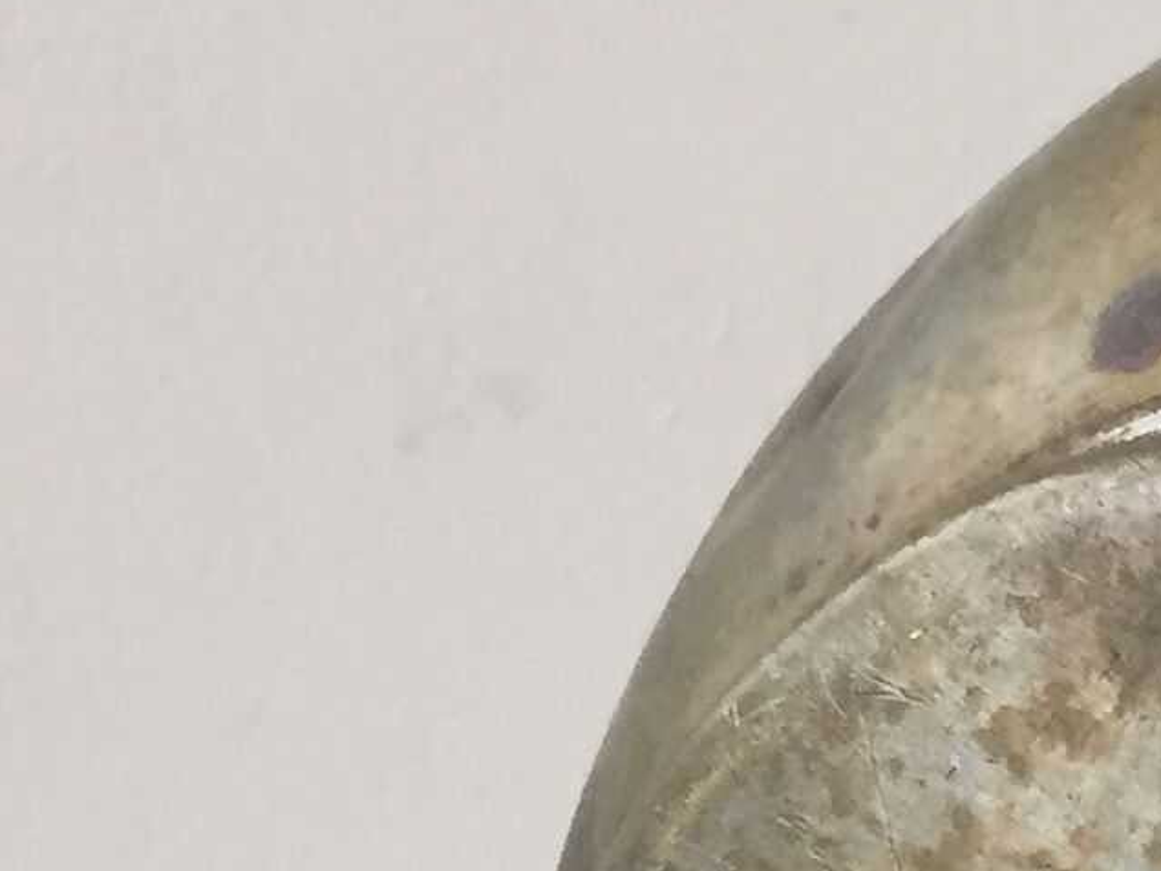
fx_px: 4996
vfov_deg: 9.6
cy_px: 1429
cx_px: 2338
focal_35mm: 149
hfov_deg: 11.8
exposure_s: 1/33
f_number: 2.2
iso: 64
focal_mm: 4.15
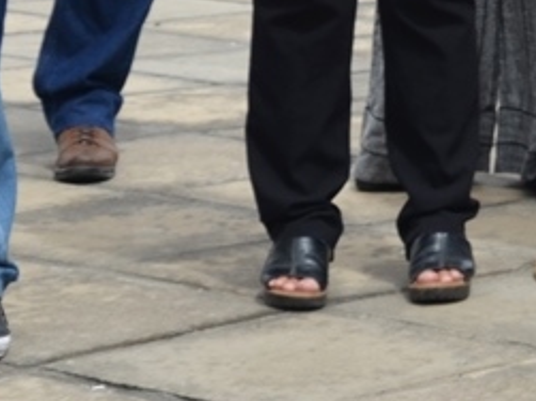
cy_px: -301
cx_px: 861
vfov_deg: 6.2
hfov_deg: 8.2
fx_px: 3637
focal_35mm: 235
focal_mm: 40
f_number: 8
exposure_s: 1/250
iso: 110
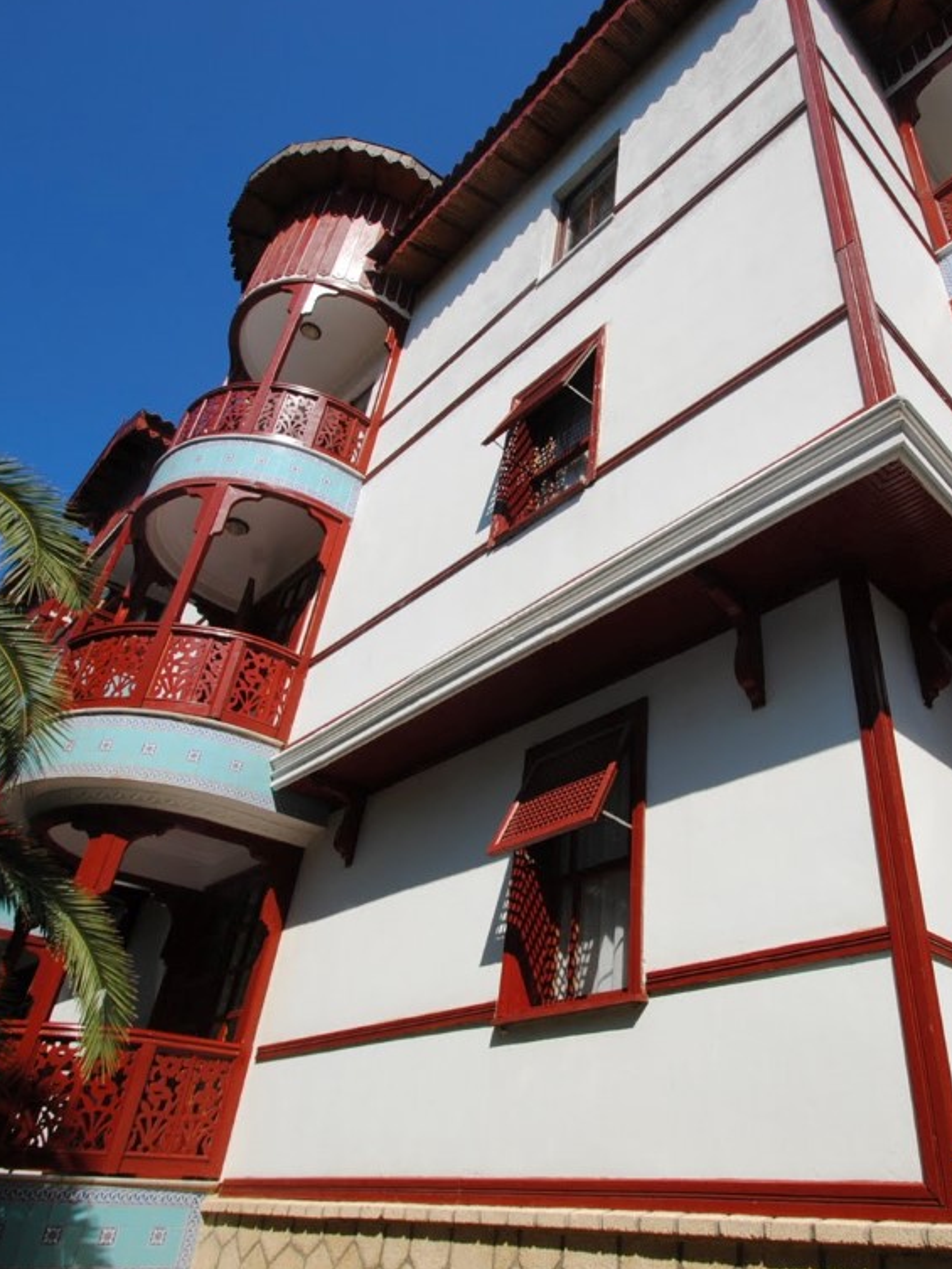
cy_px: 625
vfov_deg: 76.4
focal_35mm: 22
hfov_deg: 59.4
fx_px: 806
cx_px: 650
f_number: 10
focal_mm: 10
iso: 100
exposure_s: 1/200
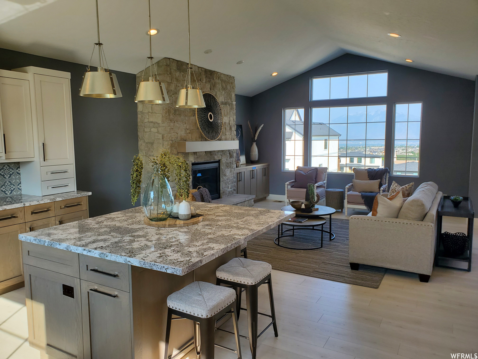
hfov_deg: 67.3
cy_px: 180
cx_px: 239
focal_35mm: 26
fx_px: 359
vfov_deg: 53.1
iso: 50
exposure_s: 1/249
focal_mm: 4.3
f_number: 2.4
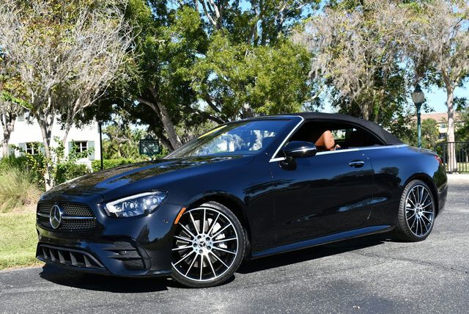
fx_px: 626
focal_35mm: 48
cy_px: 157
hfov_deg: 41.1
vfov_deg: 28.1
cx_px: 234
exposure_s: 1/250
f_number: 8
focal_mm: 24
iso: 140
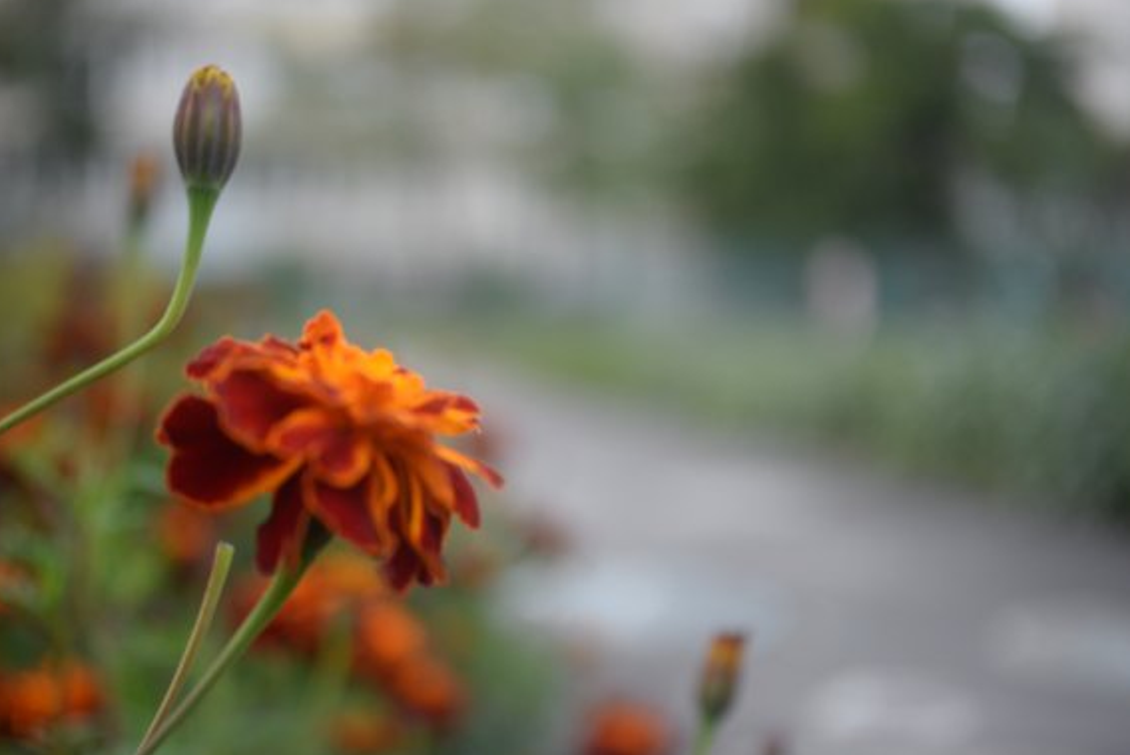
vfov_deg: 25.1
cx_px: 524
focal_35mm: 54
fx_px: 1696
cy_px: 389
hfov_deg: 36.8
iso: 640
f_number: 2.8
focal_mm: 50
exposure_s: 1/60
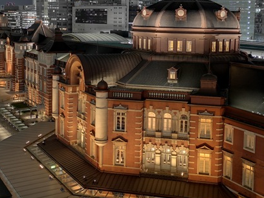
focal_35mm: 53
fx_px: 404
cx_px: 149
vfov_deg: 27.2
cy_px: 56
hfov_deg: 36.1
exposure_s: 13
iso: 100
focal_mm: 3.95
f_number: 1.8
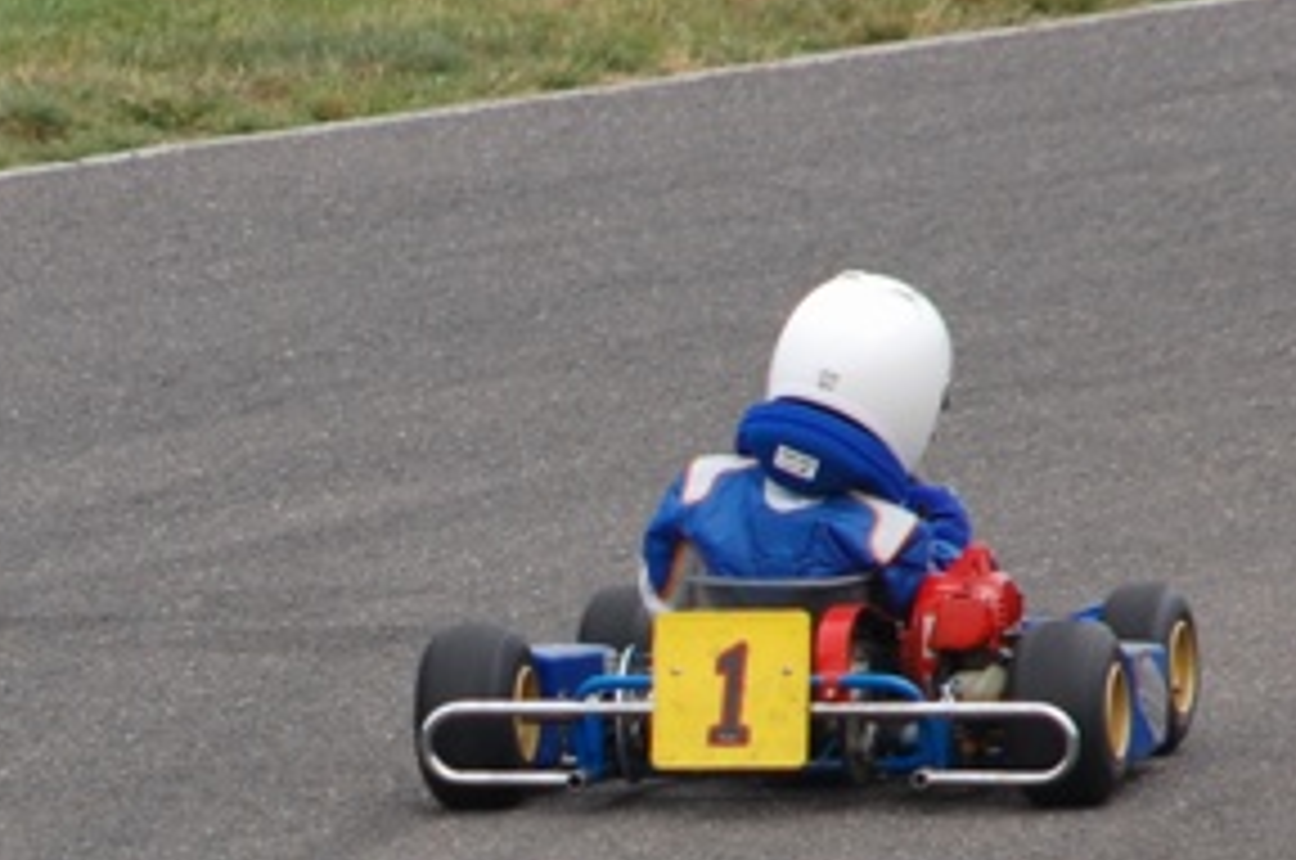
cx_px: 364
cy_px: 792
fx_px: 36047
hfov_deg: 2.1
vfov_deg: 1.4
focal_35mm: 1003
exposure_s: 1/250
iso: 400
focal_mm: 200
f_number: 6.3
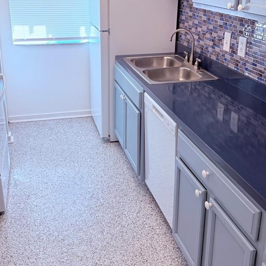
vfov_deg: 39.7
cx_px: 118
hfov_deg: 40.0
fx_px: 365
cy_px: 97
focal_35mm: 42
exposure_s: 1/199
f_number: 1.78
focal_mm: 6.76
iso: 80
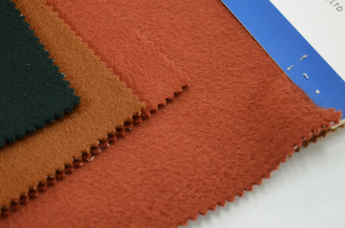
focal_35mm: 116
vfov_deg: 11.7
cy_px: 96
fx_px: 1109
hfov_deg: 17.7
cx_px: 131
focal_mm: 62
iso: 800
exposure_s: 1/13
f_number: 6.3
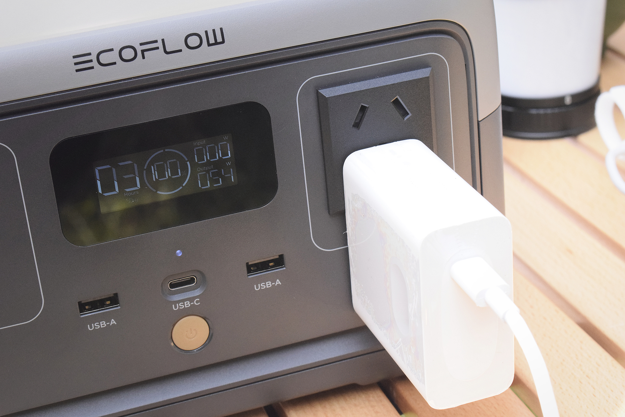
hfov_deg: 24.6
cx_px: 312
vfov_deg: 16.6
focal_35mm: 82
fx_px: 1432
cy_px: 208
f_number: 13
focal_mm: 55
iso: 3200
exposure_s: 1/640
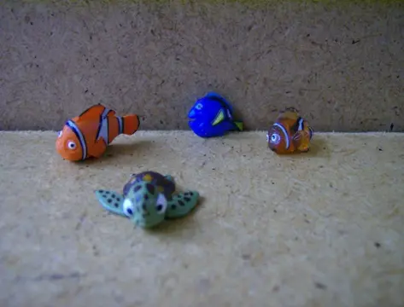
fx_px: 422
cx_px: 202
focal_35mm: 36
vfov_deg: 40.0
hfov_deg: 51.1
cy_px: 154
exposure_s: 1/26.8
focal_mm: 6
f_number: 2.8
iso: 200
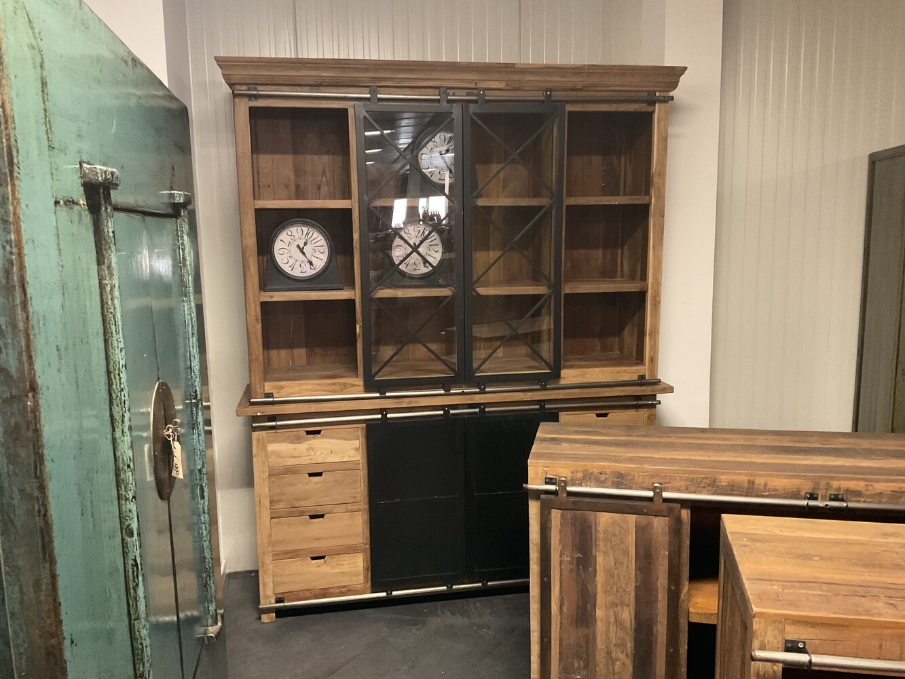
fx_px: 758
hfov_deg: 61.7
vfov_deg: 48.2
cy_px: 340
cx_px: 452
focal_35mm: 29
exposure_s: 1/30
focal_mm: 3
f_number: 1.8
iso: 400
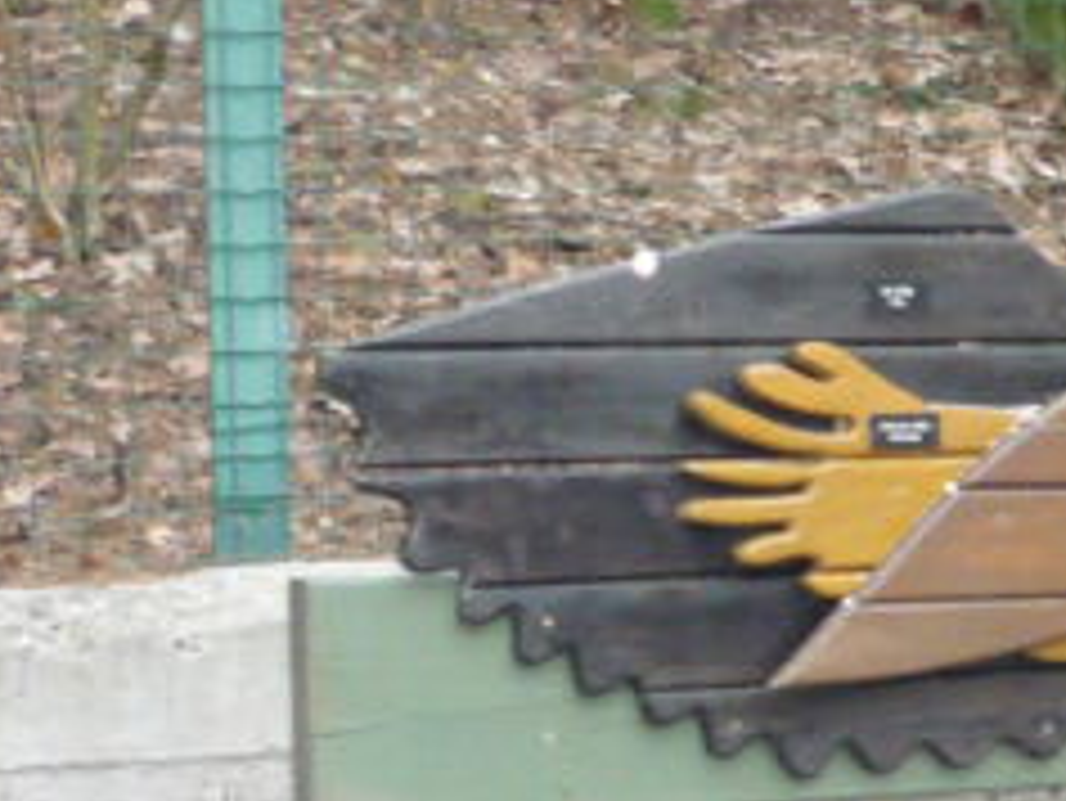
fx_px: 3821
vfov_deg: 11.9
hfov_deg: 15.3
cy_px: 698
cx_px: 1282
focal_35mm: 124
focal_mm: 5.5
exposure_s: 1/30
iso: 400
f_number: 2.8
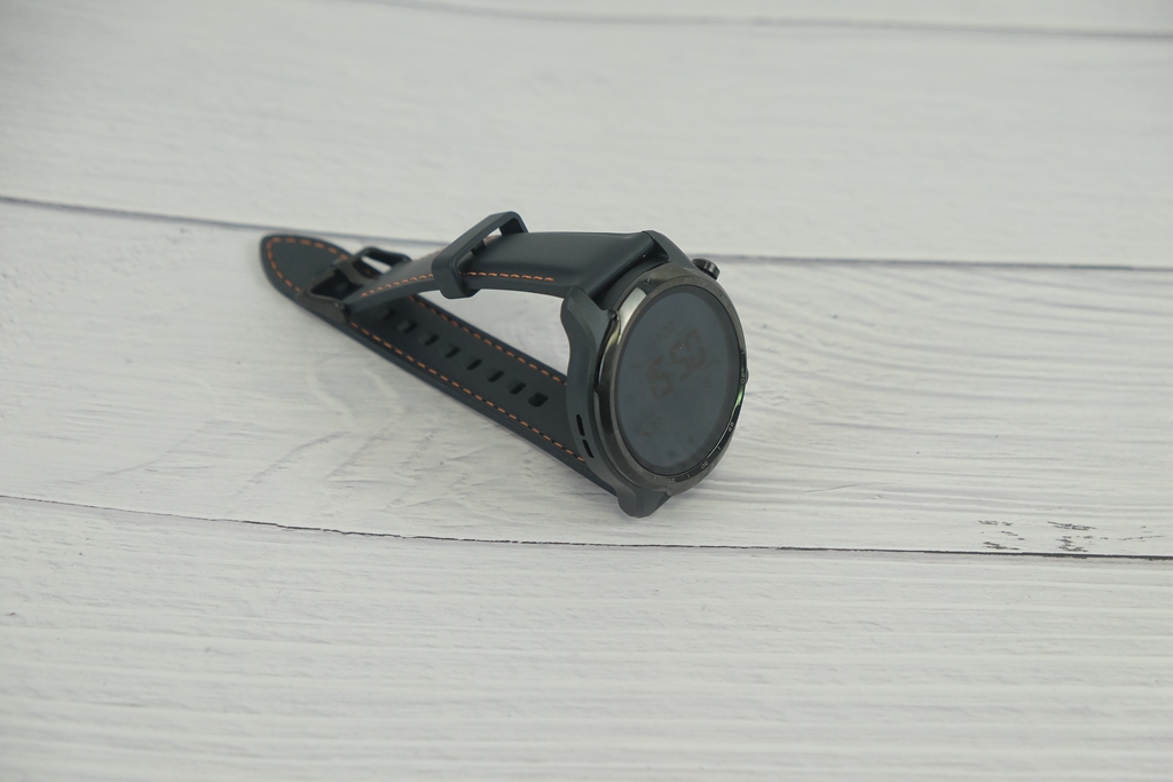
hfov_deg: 24.5
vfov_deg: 16.5
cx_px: 586
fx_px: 2705
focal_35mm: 83
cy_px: 391
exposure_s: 1/105
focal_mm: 55
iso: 800
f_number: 5
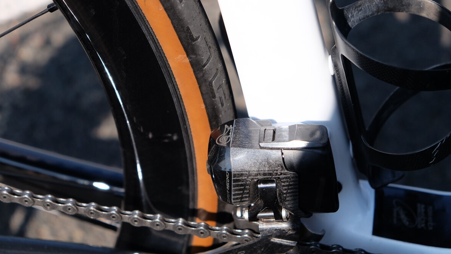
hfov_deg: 24.2
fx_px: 1052
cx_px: 226
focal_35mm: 88
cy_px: 145
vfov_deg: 13.7
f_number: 4
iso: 400
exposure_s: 1/1500
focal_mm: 55
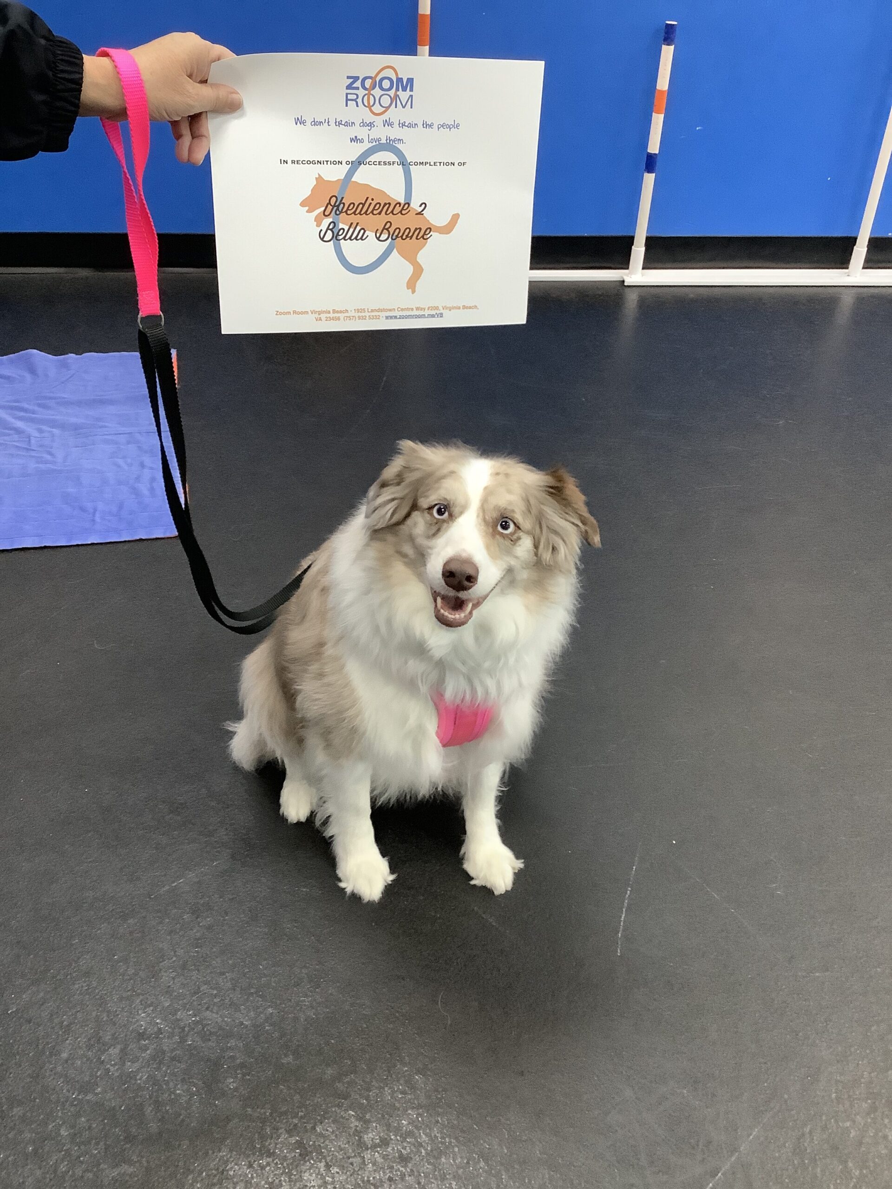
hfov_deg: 45.4
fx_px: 1065
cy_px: 594
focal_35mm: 31
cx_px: 446
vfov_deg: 58.4
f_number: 2.4
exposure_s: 1/60
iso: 320
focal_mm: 3.3
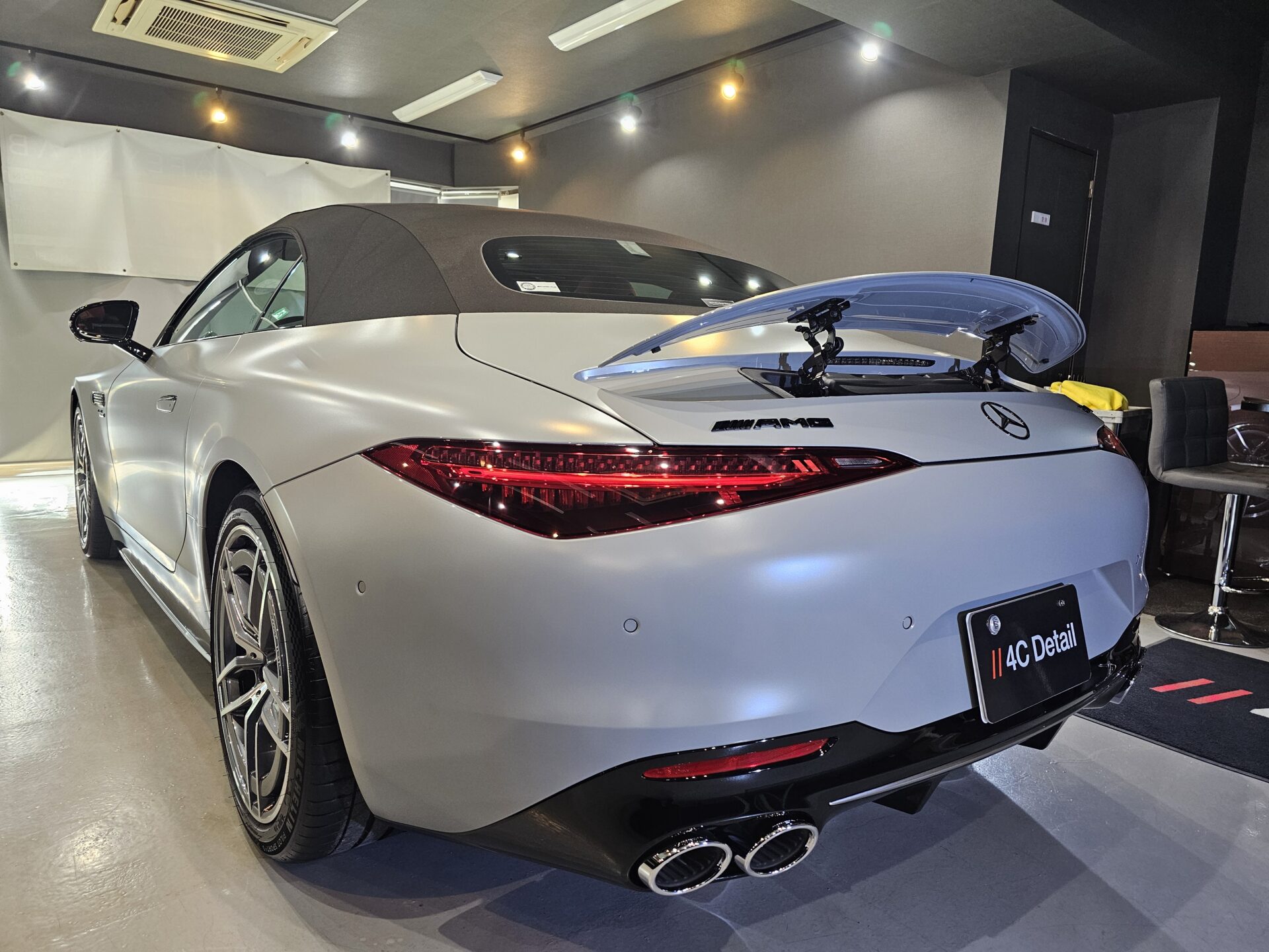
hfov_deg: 73.9
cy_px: 476
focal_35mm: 23
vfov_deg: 58.9
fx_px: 843
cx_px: 634
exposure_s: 1/100
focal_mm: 6.3
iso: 320
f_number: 1.7
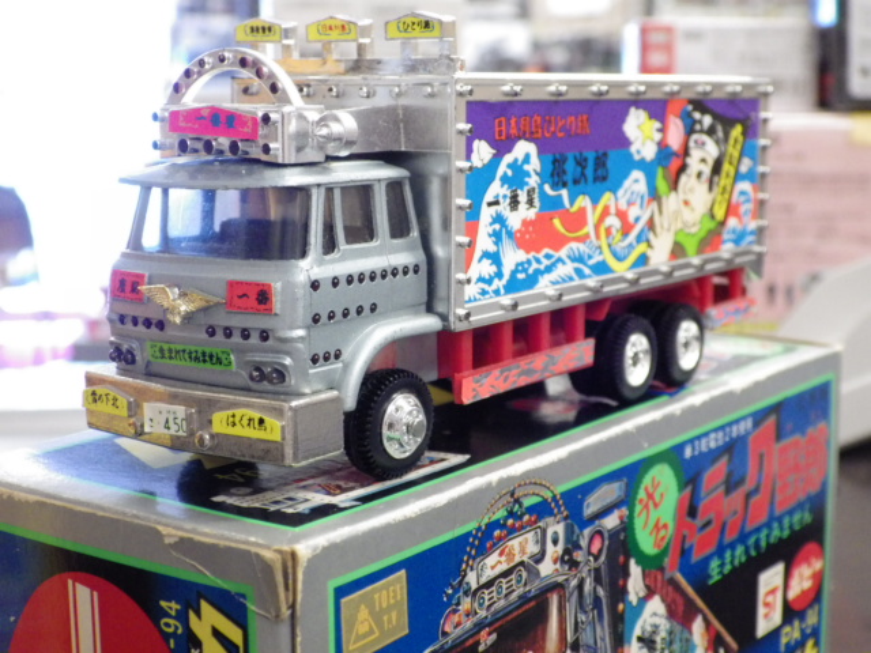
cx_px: 436
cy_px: 326
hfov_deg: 32.7
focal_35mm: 59
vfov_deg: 24.8
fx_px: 1485
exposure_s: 1/40
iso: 800
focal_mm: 10.7
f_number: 4
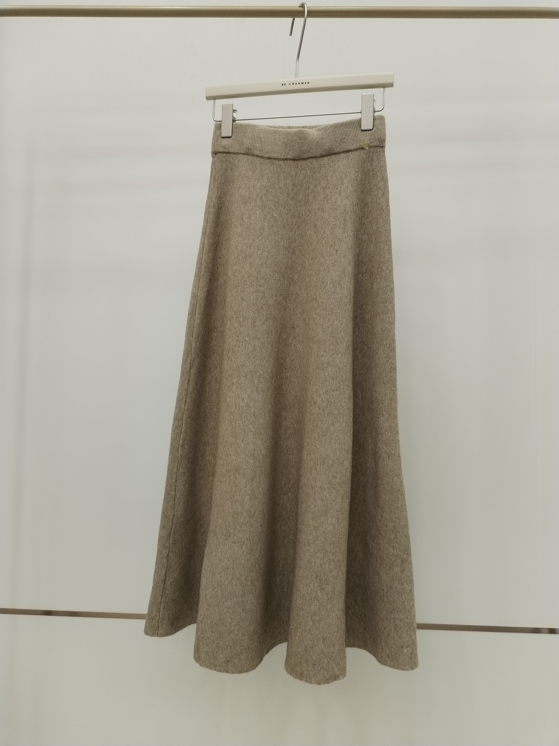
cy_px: 373
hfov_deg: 48.2
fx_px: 624
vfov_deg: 61.7
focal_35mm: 29
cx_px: 280
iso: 184
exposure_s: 1/100
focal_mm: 4.75
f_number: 1.8
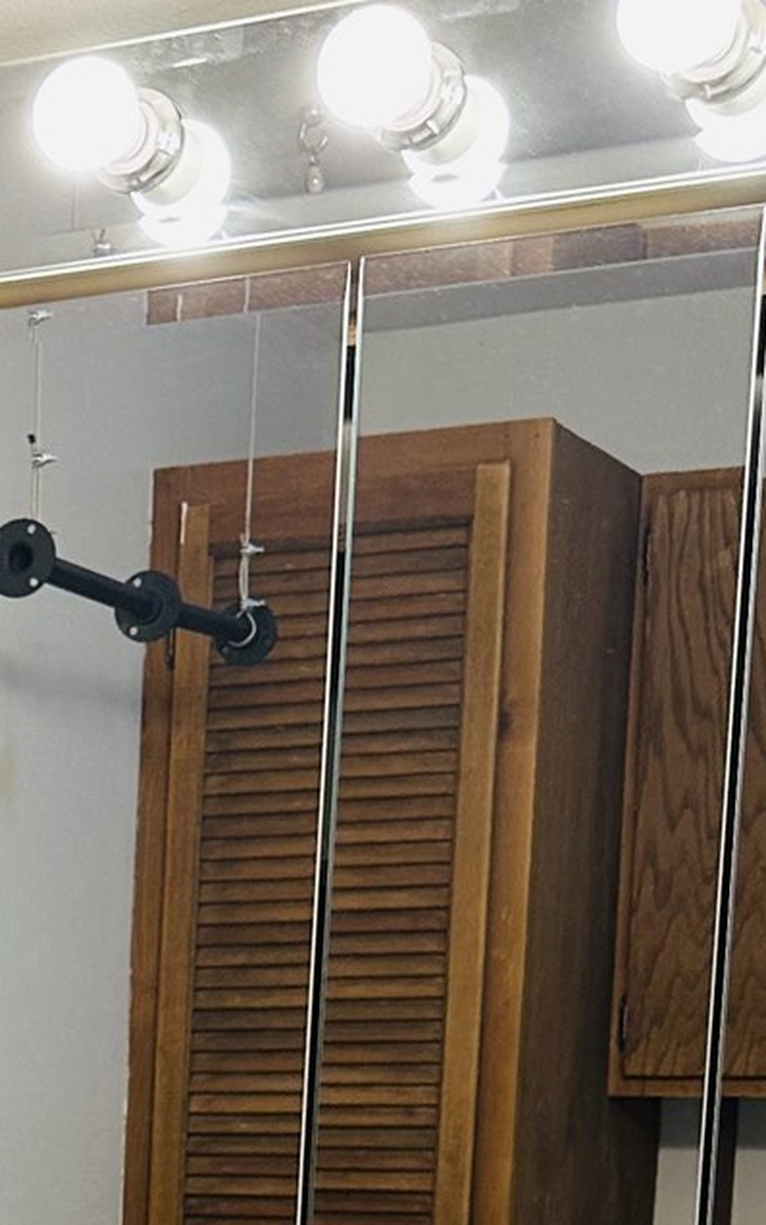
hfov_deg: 13.1
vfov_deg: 20.7
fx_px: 3074
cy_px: 1550
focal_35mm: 92
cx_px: -518
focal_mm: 6.86
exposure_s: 1/120
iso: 100
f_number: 1.78
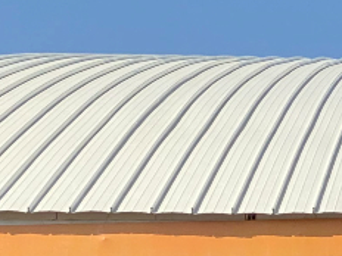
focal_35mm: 269
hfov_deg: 7.1
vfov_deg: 5.5
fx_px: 2658
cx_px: 665
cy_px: 416
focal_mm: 6
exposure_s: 1/1845
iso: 20
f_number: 2
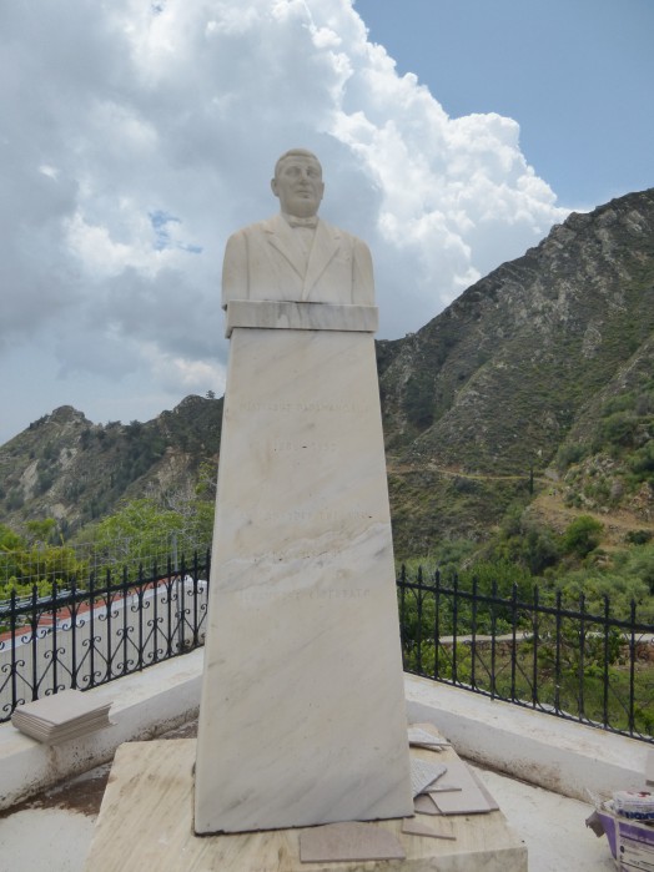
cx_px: 327
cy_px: 436
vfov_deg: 67.3
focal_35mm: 26
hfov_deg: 53.0
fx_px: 655
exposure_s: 1/500
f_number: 9
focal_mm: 4.5
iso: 200
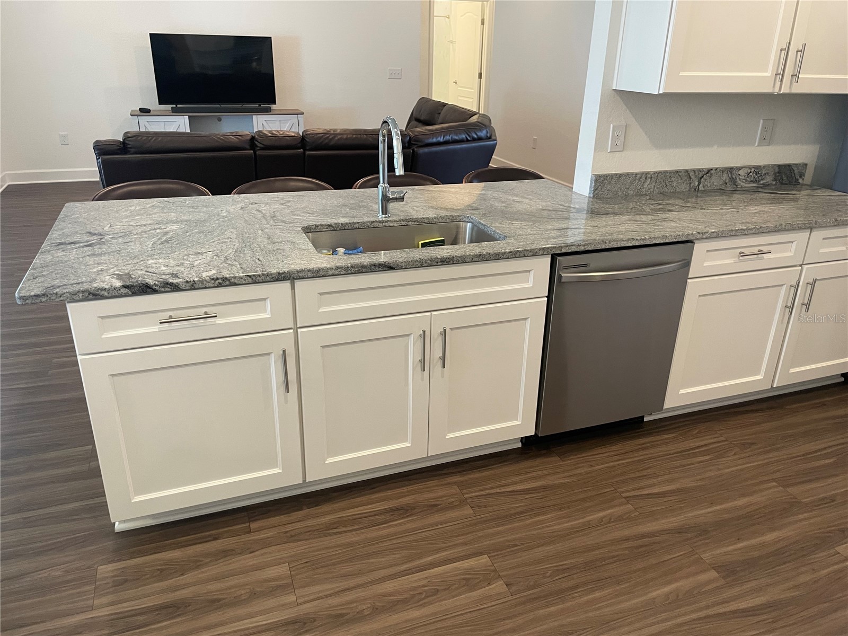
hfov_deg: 67.3
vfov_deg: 53.1
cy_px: 318
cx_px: 424
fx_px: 637
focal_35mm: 26
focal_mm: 4.2
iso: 160
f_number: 1.6
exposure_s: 1/60
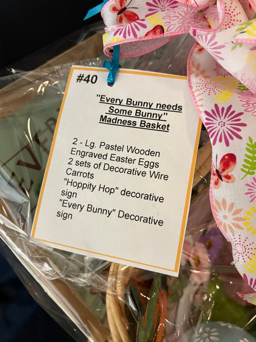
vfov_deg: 63.4
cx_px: 133
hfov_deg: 49.8
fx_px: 276
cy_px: 172
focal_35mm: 28
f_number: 1.6
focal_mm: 5.96
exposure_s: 1/40
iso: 500
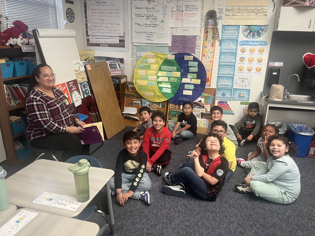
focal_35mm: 26
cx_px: 158
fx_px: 237
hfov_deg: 67.3
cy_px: 118
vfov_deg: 53.1
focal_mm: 5.1
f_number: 1.6
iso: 125
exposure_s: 1/64
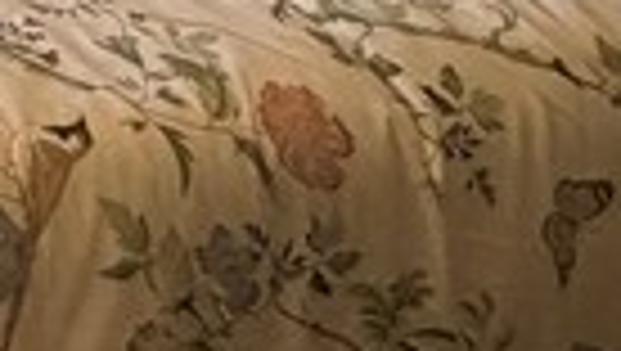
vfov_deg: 8.8
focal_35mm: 113
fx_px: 1863
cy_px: -702
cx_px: -886
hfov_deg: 13.5
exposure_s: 1/91
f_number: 2.2
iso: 320
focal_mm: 2.22
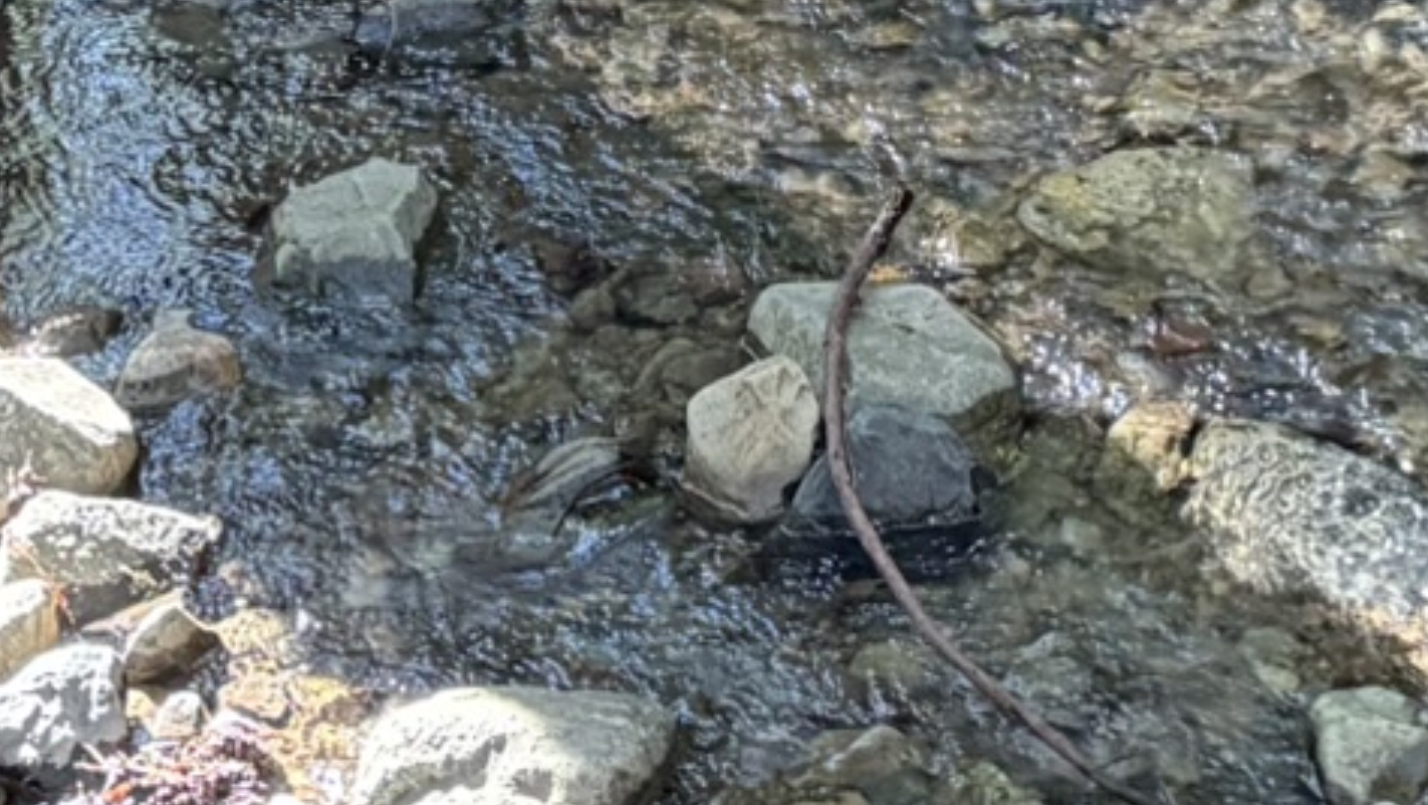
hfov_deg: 18.9
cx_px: 825
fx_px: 4280
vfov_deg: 9.3
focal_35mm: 113
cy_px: -1287
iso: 640
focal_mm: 6.76
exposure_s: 1/60
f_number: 1.78
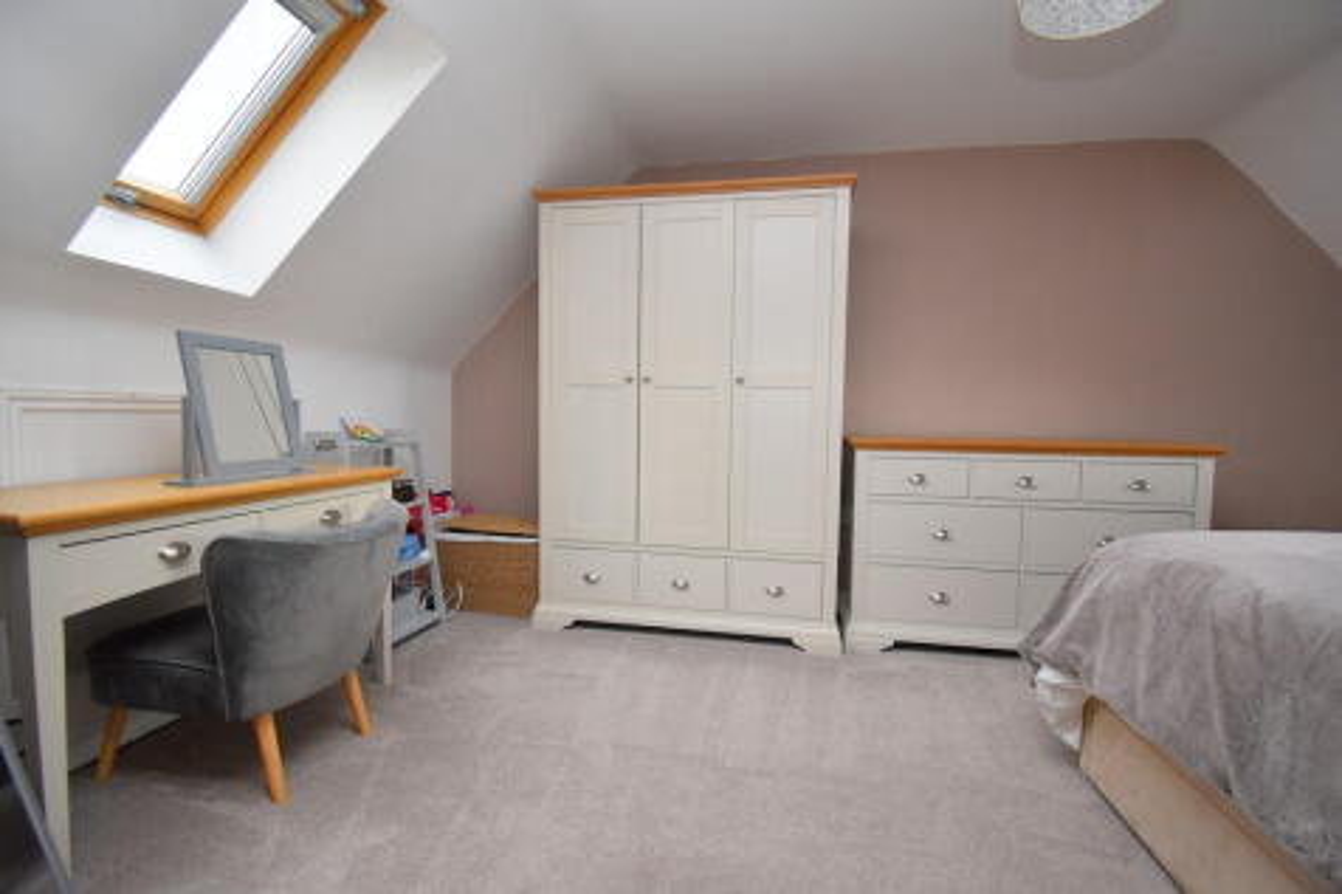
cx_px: 671
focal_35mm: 15
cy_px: 447
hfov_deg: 100.4
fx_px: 559
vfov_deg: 77.3
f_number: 4.5
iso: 800
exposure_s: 1/160
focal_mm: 10
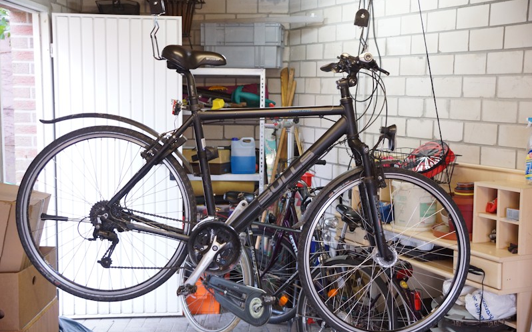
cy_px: 165
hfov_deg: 43.5
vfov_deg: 28.0
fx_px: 667
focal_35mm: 46
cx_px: 266
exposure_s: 1/15
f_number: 5
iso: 800
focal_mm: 30
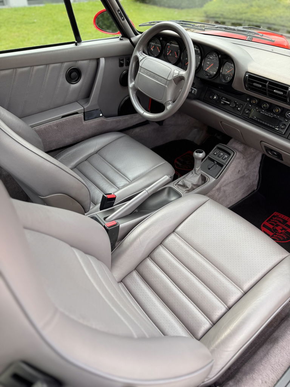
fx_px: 268
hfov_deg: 56.8
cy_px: 194
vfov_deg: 71.6
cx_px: 145
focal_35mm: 24
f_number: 1.78
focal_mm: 6.76
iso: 64
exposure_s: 1/255
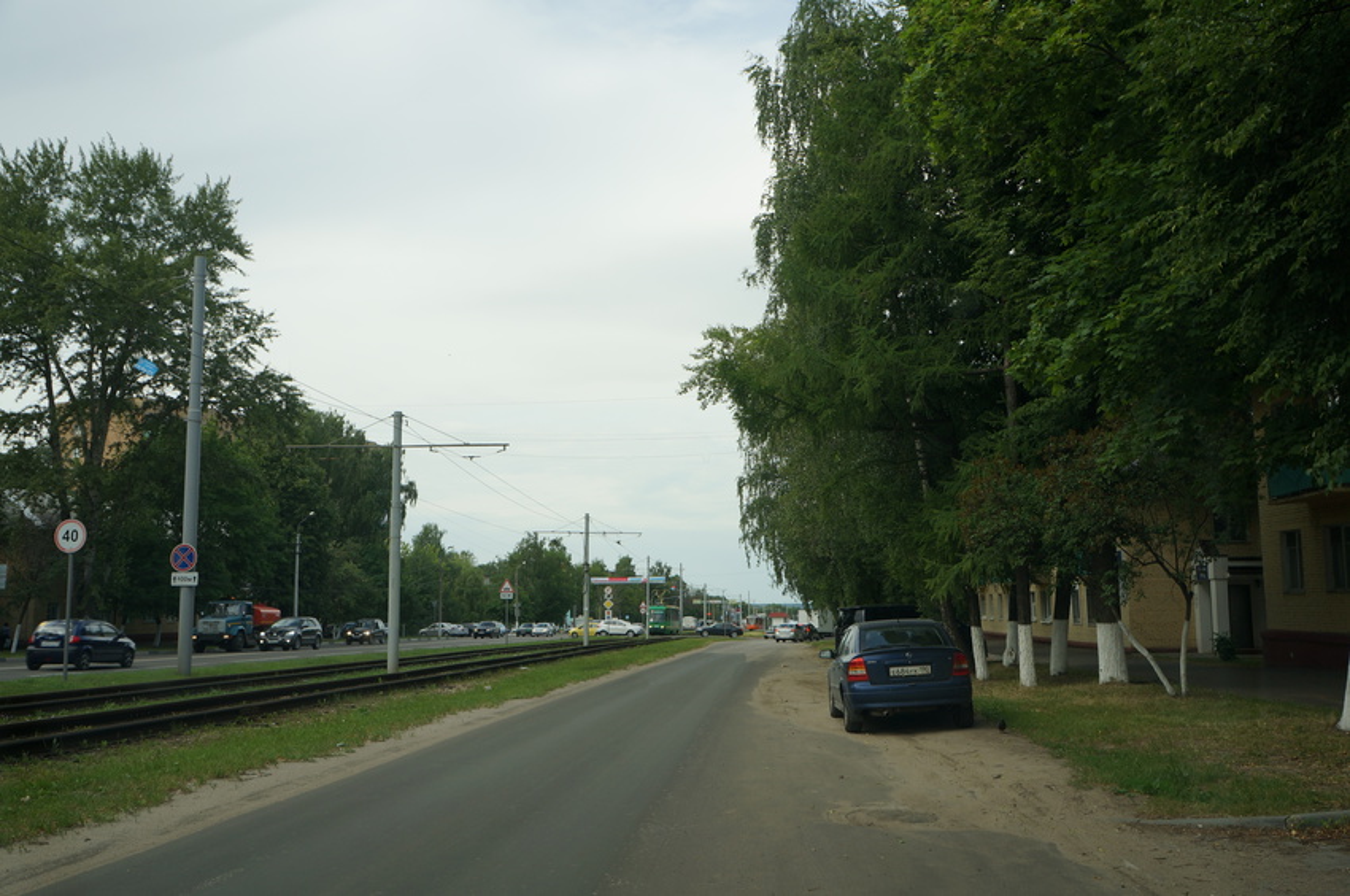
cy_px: 448
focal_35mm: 32
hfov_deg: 59.6
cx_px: 675
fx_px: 1179
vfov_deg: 41.6
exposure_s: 1/125
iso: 100
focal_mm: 21
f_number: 8
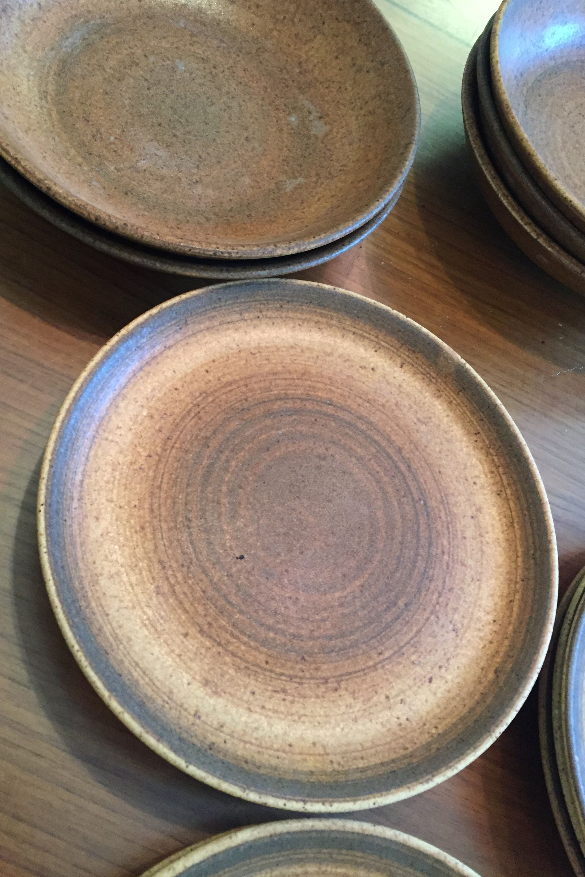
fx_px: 756
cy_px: 433
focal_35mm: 31
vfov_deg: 60.3
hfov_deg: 42.2
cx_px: 253
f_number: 2.2
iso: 250
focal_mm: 4.15
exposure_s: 1/33
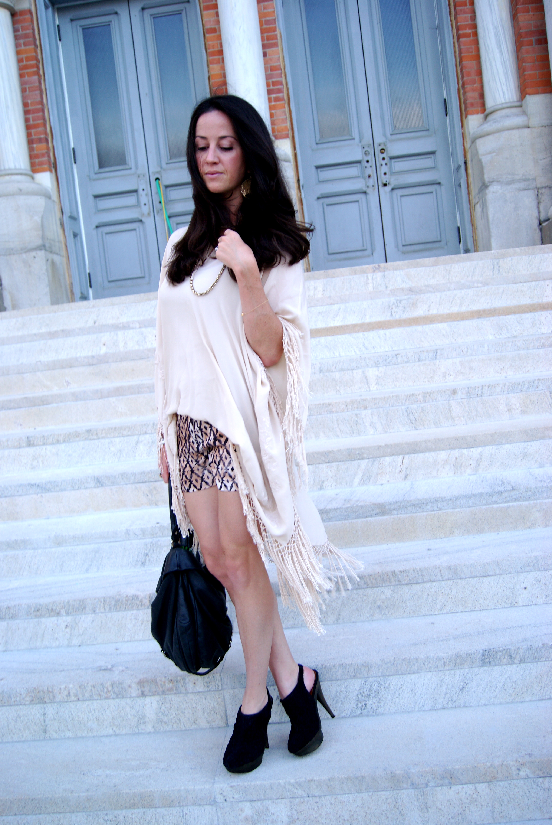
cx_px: 276
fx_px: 757
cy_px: 412
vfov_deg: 57.2
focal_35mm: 33
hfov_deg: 40.1
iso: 100
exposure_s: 1/60
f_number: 4
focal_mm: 22
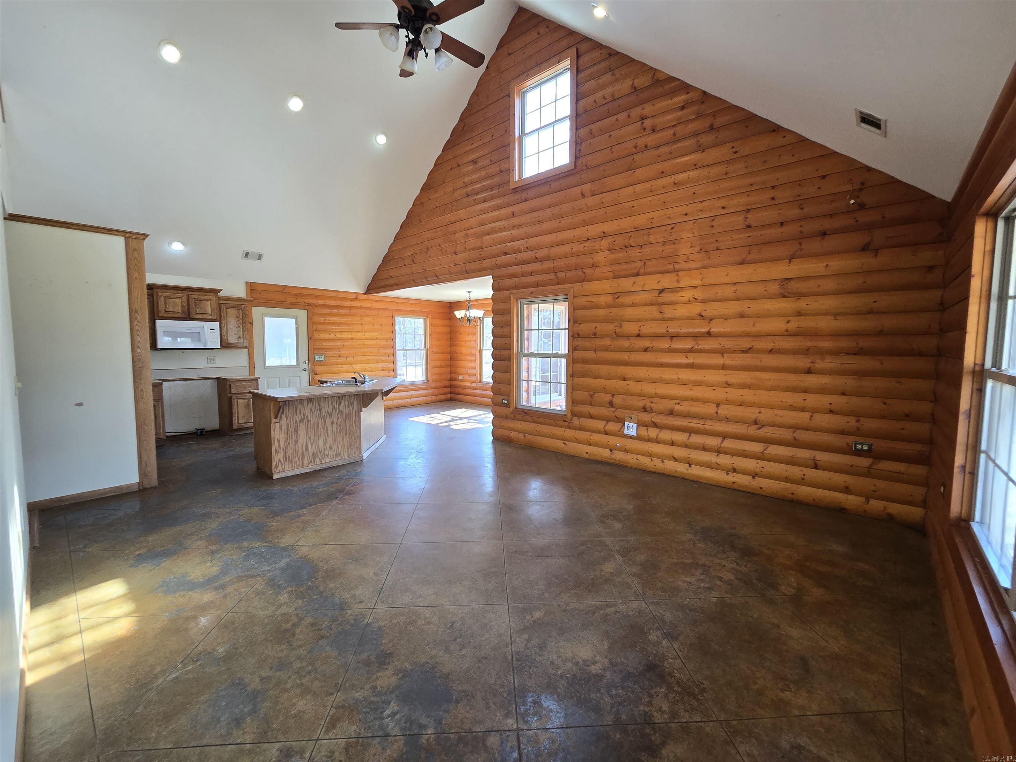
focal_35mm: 13
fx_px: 382
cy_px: 381
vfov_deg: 89.9
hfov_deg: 106.2
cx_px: 508
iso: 125
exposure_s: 1/60
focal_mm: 2.2
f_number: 2.2
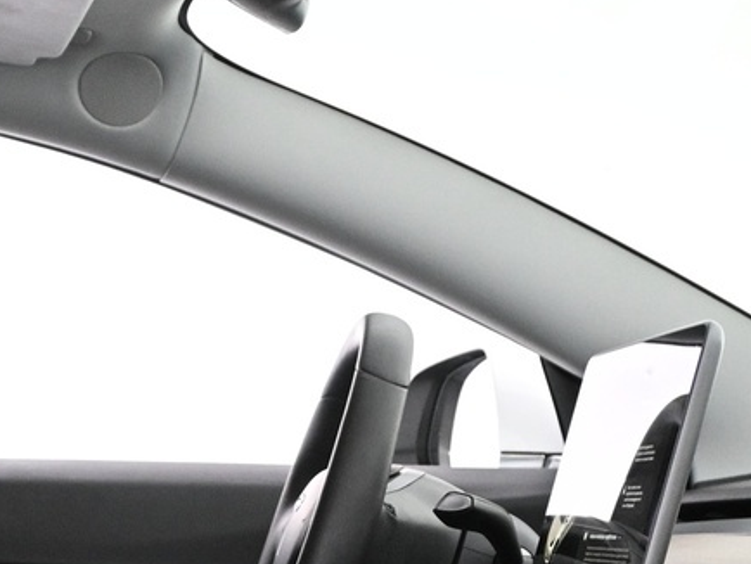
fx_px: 2687
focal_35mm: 124
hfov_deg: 15.6
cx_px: 22
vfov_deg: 11.7
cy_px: 728
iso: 1600
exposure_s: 1/30
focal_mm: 23
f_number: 4.2
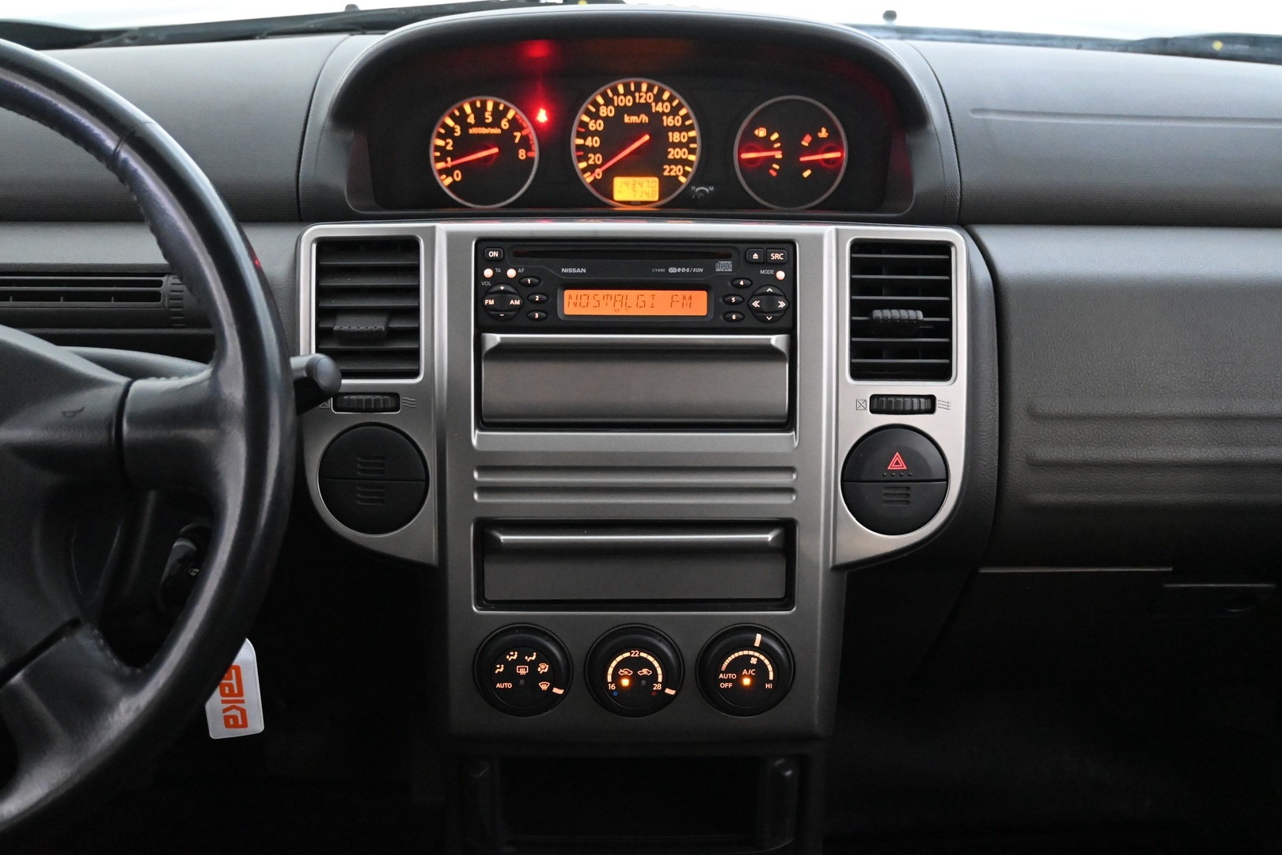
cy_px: 428
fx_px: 1282
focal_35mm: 36
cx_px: 641
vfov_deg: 36.9
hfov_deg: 53.1
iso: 7200
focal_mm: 24
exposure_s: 1/40
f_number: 4.2
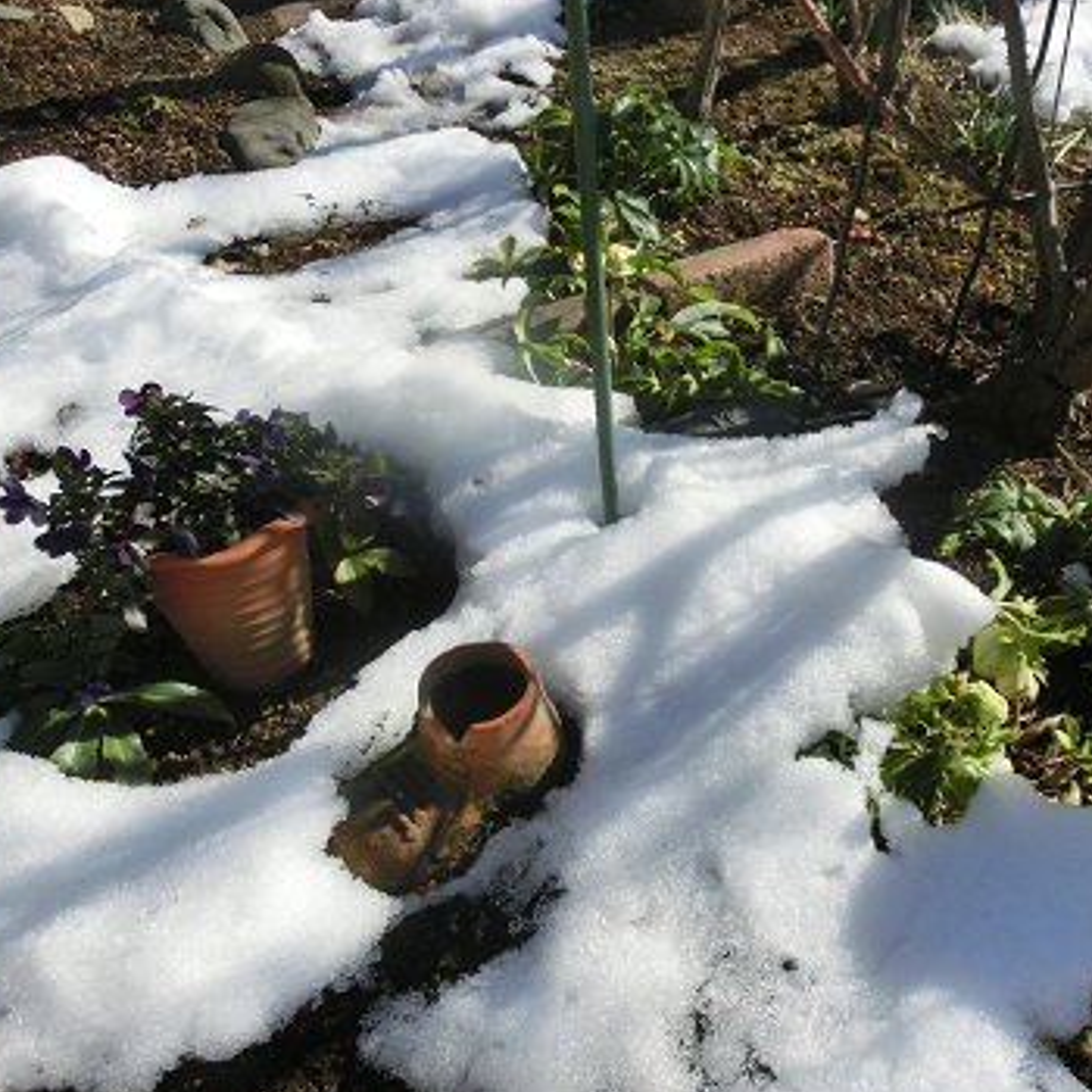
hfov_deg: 50.0
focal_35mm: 32
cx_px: 747
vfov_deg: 51.1
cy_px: 529
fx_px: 1142
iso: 80
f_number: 8
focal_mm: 4.4
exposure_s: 1/250
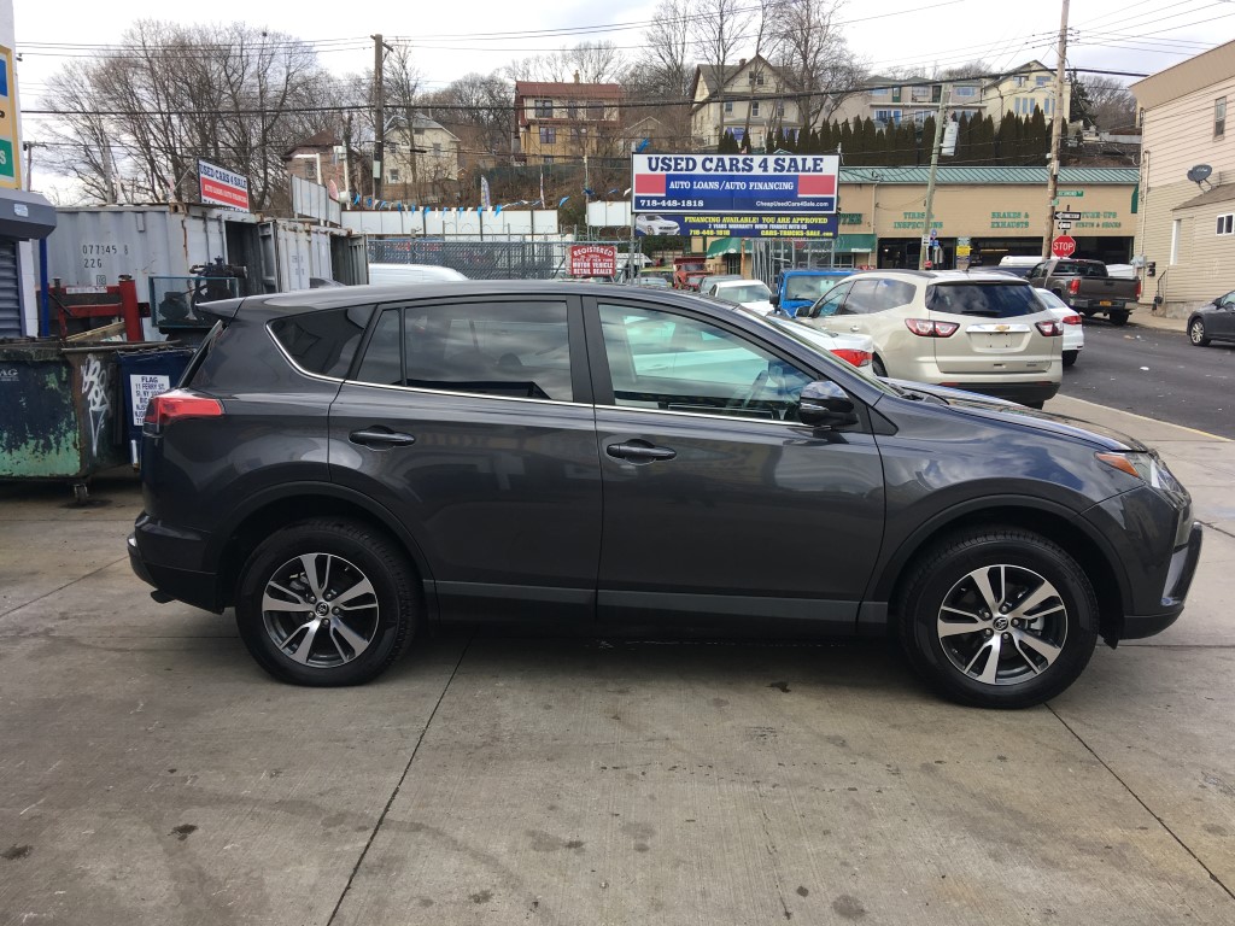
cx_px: 618
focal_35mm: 29
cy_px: 463
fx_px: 1035
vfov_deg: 48.2
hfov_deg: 61.7
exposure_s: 1/283
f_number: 2.2
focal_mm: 4.15
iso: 25
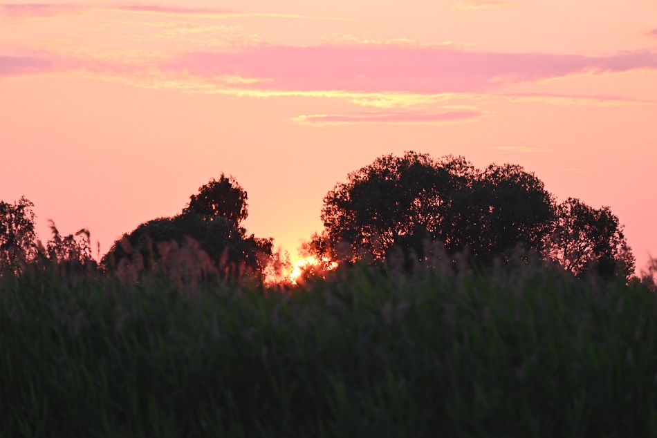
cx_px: 328
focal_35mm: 300
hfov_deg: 6.9
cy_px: 219
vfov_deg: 4.6
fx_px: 5476
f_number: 5.6
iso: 800
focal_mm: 300
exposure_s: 1/500
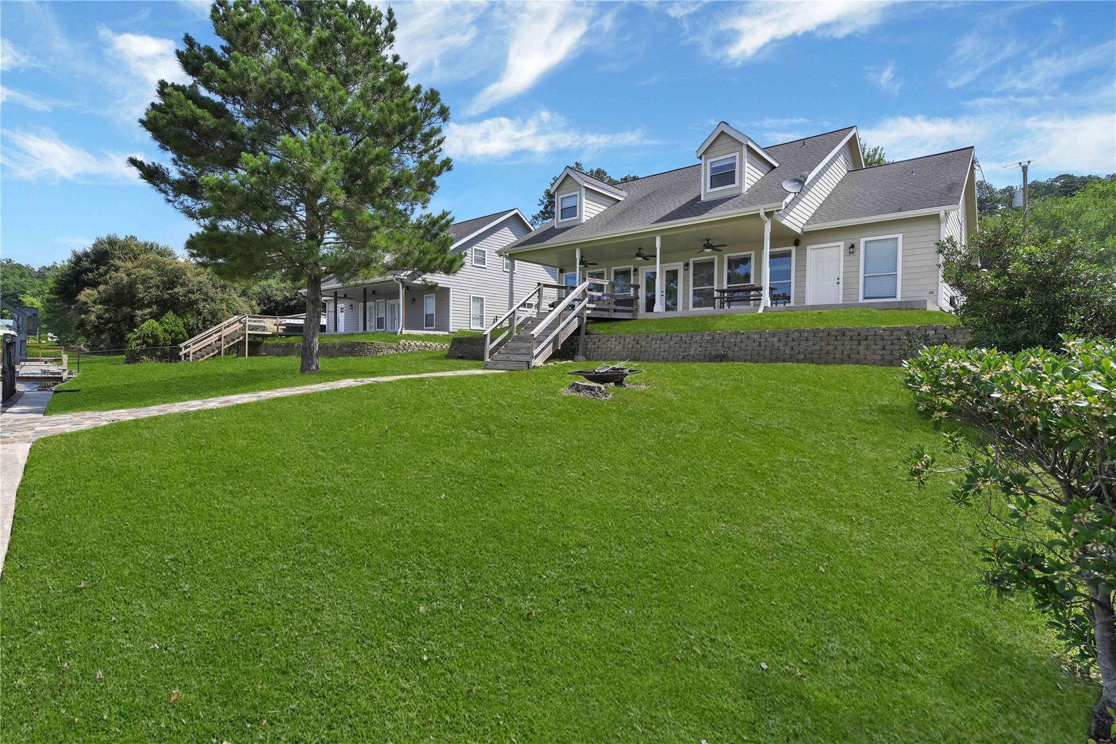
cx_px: 558
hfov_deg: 93.3
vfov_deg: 70.4
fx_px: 527
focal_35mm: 17
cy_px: 372
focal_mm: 17
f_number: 8
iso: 100
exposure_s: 1/250
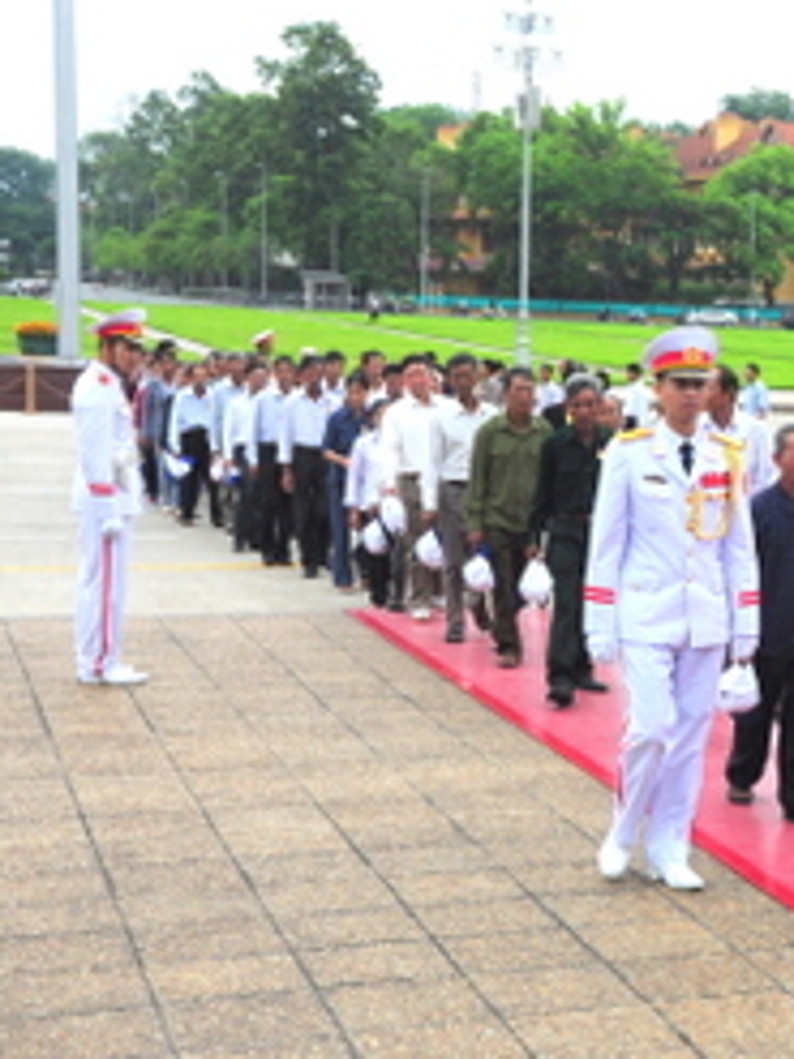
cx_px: 1039
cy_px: 583
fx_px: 2234
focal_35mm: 73
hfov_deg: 18.7
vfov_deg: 26.7
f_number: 20
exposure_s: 1/125
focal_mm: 25
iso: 400
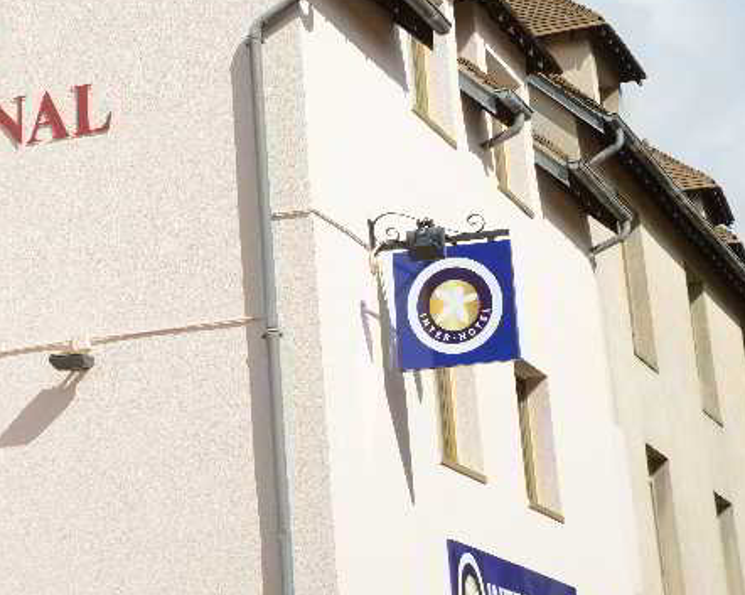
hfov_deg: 18.6
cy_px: 157
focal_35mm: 102
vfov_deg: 15.0
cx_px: 106
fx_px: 2248
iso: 250
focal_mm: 60
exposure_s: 1/400
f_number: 13
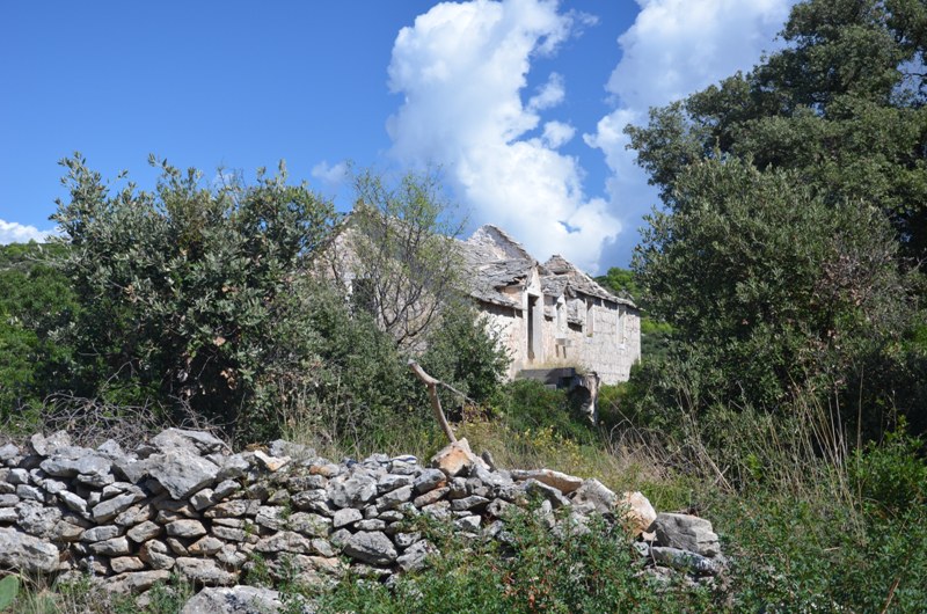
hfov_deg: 35.1
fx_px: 1465
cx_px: 464
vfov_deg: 23.7
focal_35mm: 57
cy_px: 307
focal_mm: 38
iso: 180
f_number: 8
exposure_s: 1/250
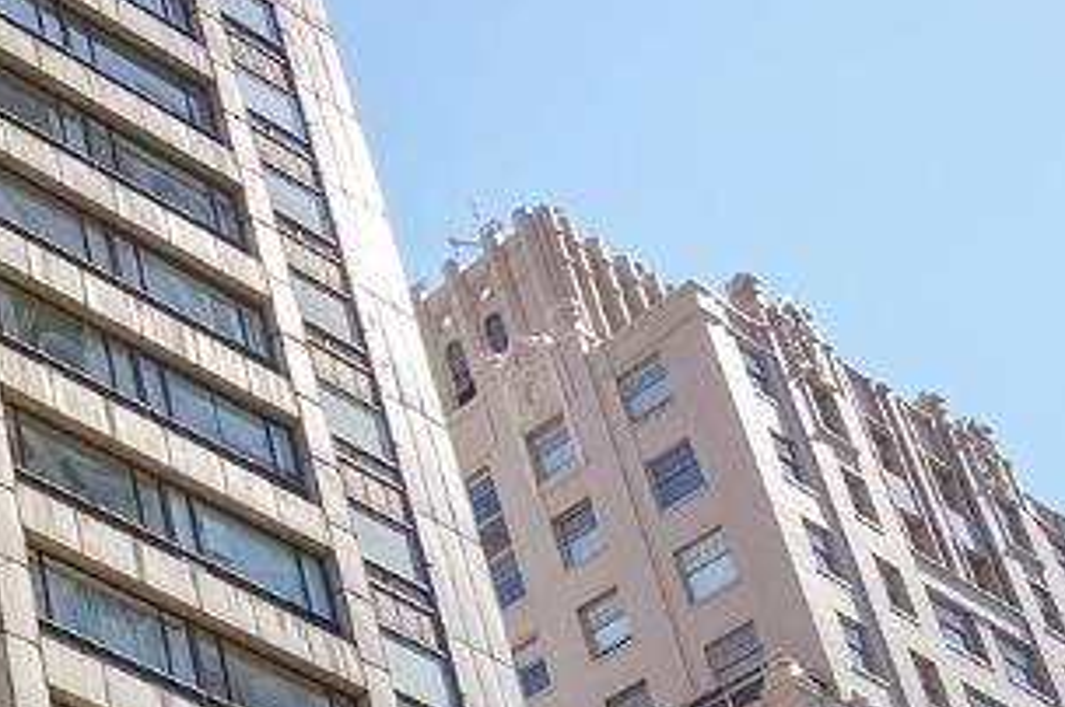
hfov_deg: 18.9
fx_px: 2482
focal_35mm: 84
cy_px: 929
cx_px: -823
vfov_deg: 15.4
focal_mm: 17
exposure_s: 1/500
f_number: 8
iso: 320
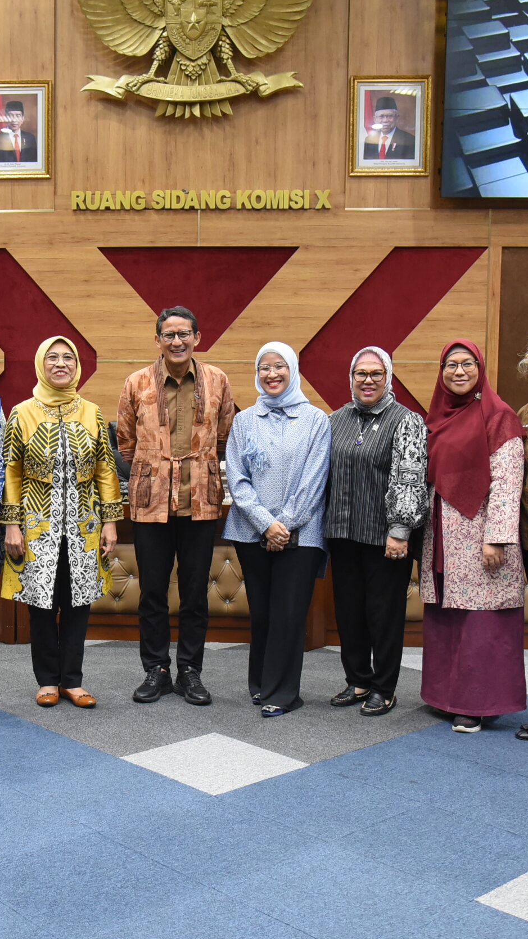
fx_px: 1120
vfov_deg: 45.5
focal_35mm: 45
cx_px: 112
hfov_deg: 26.1
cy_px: 479
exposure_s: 1/80
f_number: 4.5
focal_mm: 28
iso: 2500
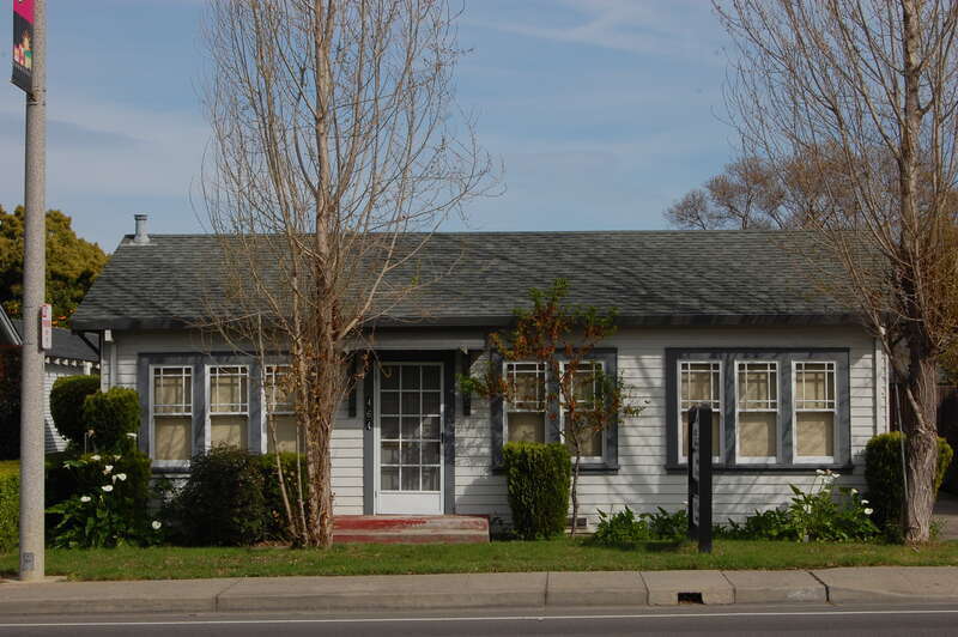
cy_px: 318
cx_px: 479
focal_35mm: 69
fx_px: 1835
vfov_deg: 19.7
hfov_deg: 29.3
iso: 200
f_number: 16
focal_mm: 46
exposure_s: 1/160
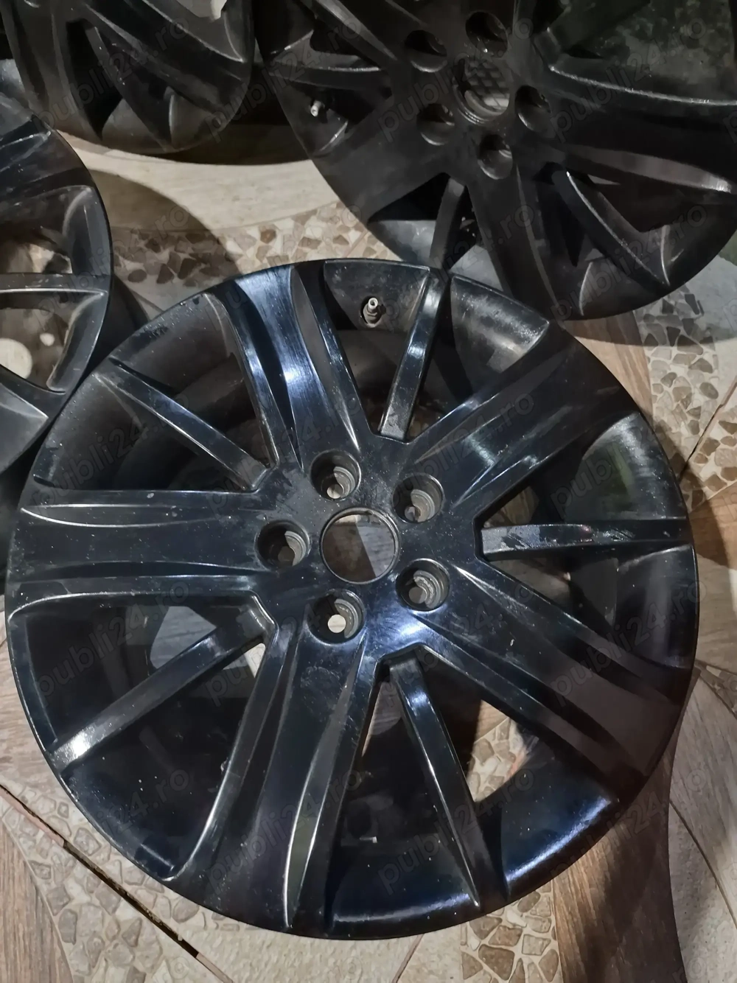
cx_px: 368
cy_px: 492
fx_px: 653
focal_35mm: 23
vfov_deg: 73.9
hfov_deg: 58.9
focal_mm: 6.4
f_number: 1.8
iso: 1600
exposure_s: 1/14
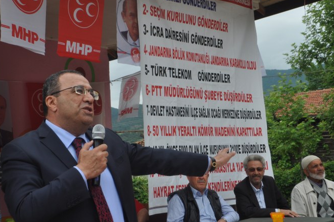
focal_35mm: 69
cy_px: 103
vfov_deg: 19.7
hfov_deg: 29.2
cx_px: 132
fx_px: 639
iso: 200
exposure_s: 1/200
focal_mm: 38
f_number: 7.1
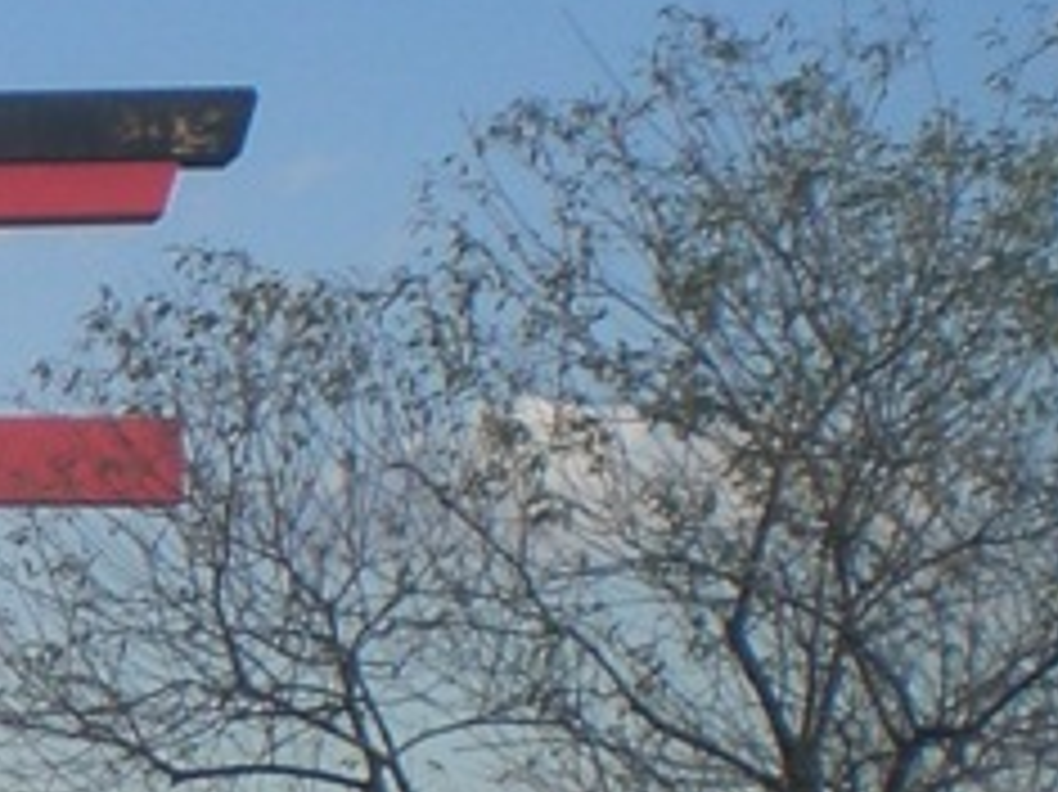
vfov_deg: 9.0
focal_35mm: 162
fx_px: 4949
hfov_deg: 11.1
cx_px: -1017
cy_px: 976
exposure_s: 1/320
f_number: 4.4
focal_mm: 6.3
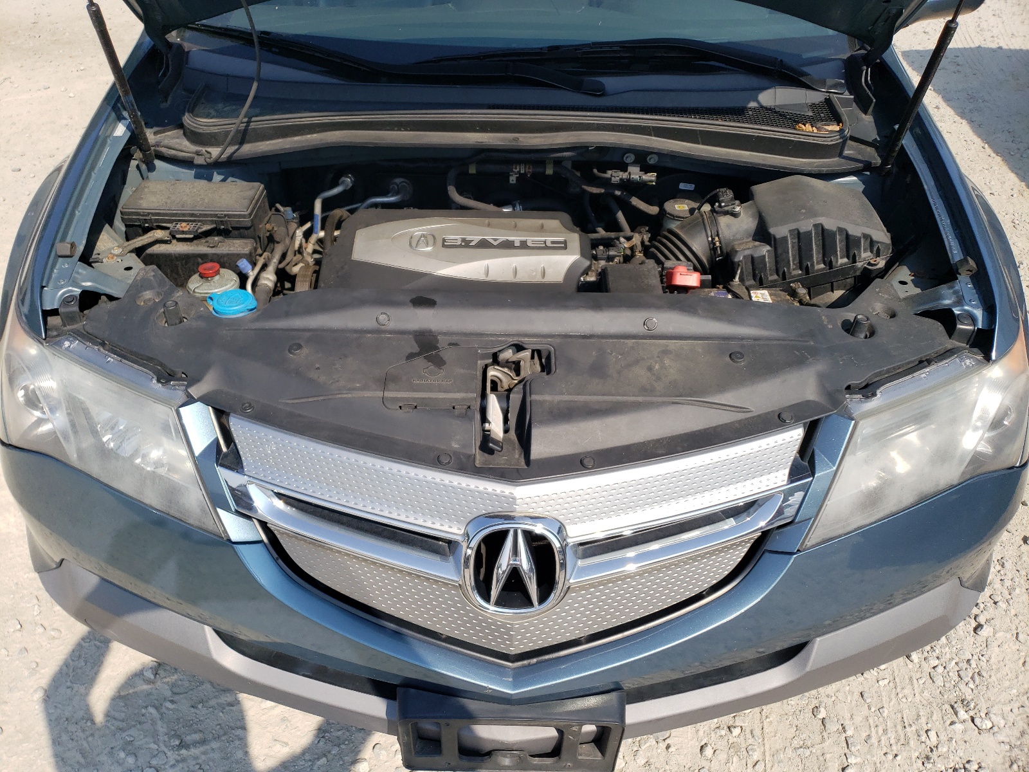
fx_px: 773
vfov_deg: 53.1
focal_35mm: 26
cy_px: 386
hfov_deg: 67.3
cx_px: 514
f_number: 1.5
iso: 50
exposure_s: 1/3333
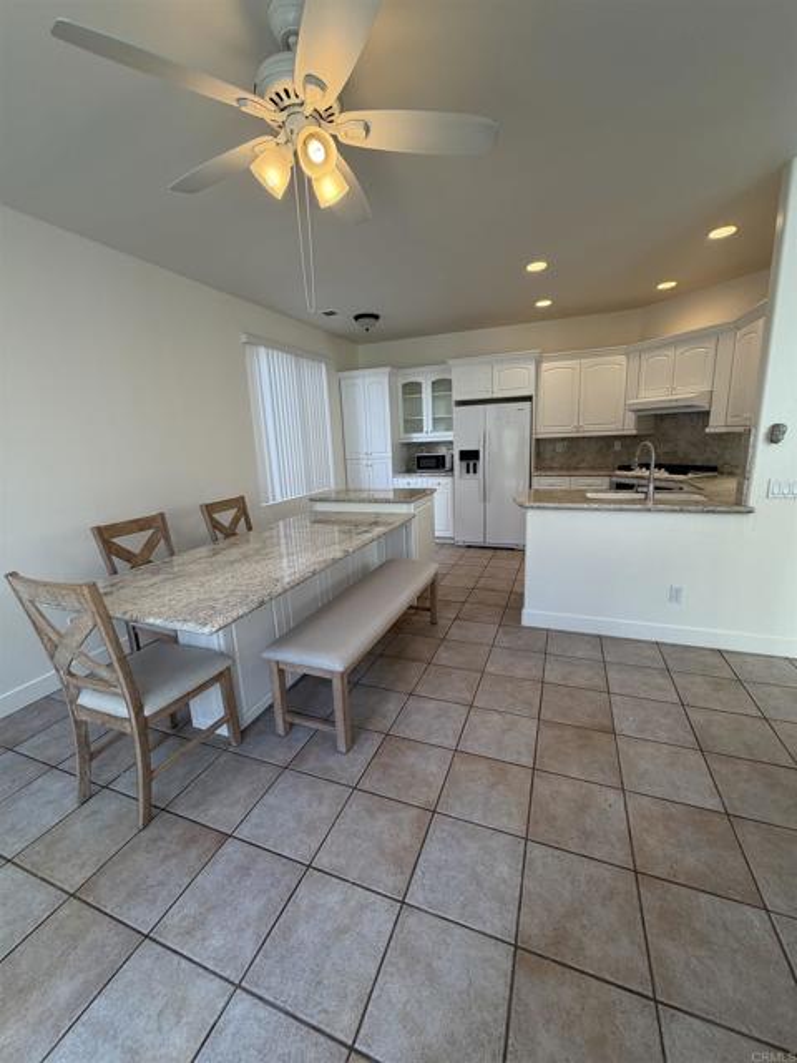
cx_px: 398
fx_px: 430
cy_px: 532
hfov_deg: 85.7
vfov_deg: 102.1
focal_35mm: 14
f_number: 2.2
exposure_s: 1/120
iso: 100
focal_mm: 2.22
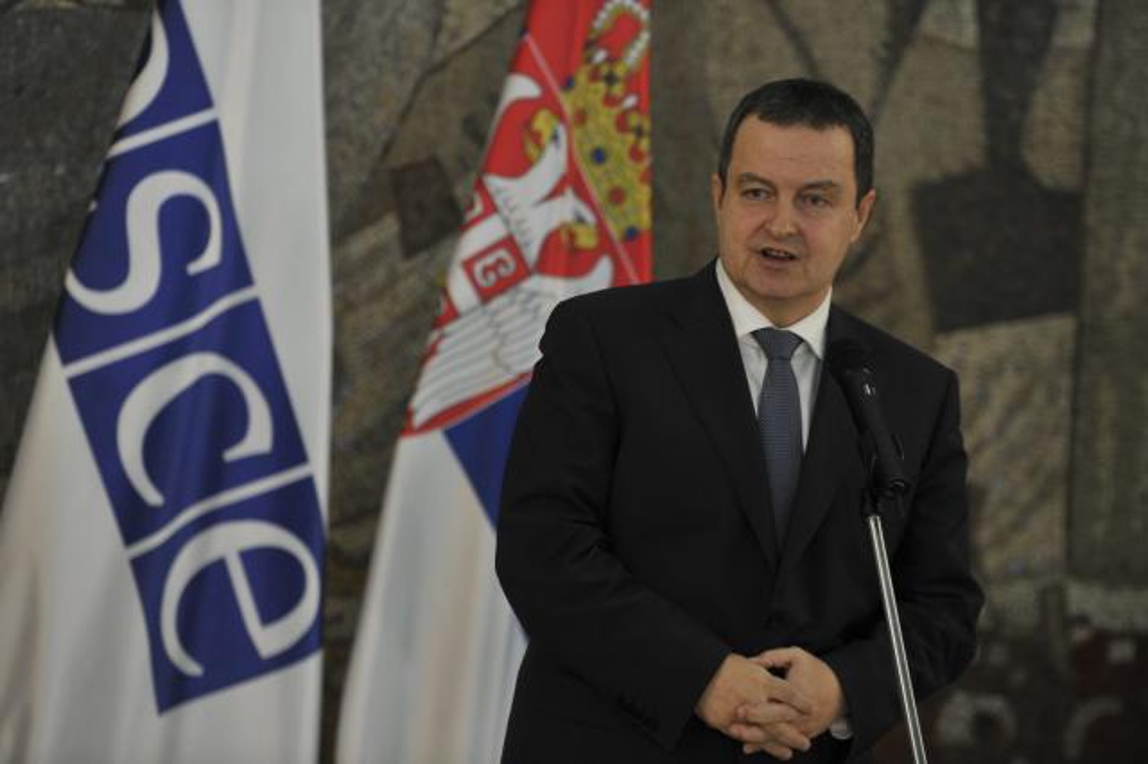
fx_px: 4621
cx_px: 574
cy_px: 382
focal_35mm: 145
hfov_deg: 14.2
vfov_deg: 9.5
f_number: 2.8
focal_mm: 145
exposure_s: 1/80
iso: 1000
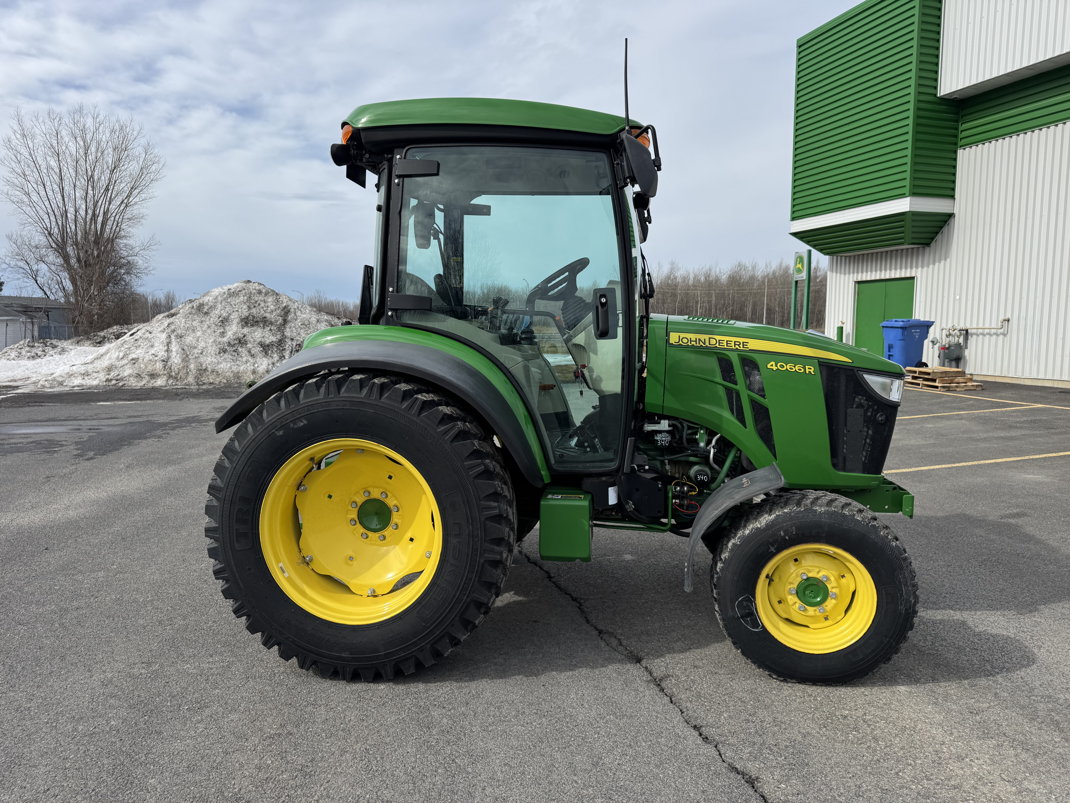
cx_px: 535
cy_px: 402
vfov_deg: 56.8
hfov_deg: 71.6
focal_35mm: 24
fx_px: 742
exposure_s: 1/4608
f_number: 1.78
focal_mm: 6.76
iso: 80
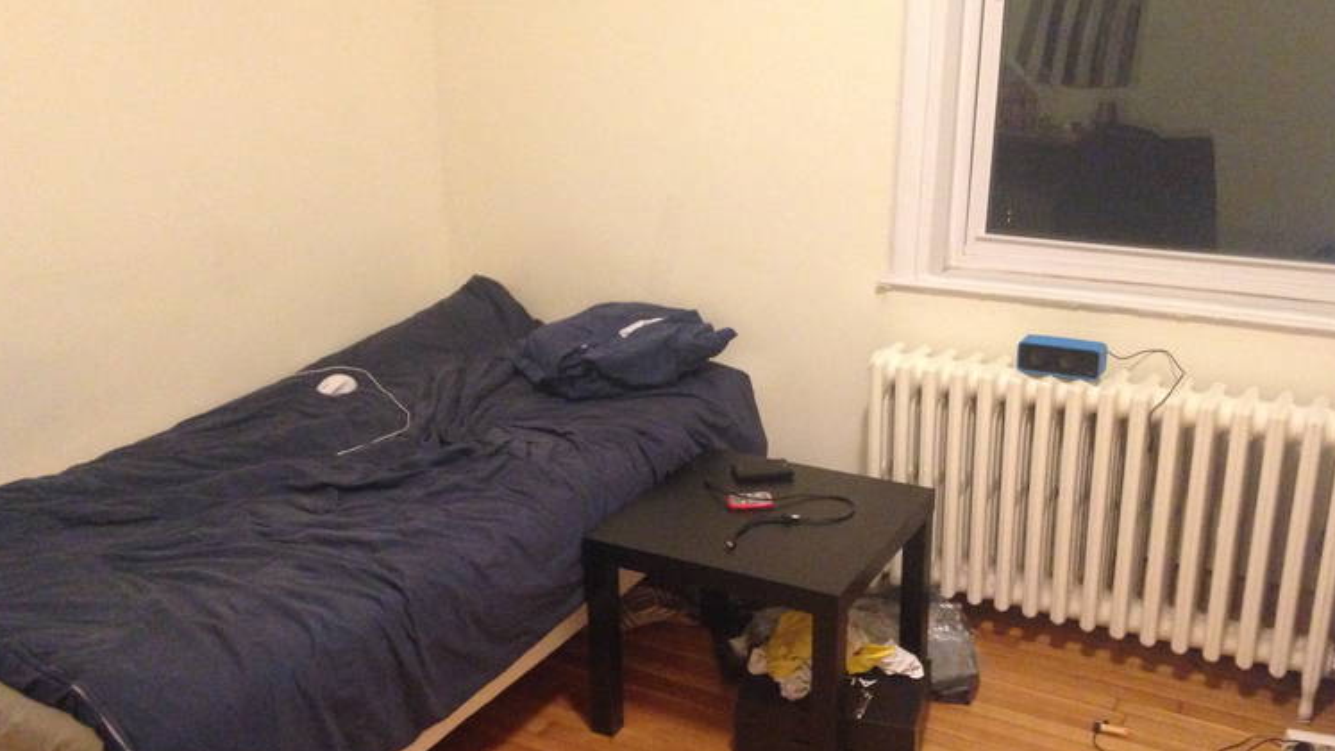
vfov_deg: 31.2
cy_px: 399
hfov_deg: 52.8
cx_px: 686
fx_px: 1345
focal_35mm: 38
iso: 500
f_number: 2.4
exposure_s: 1/15
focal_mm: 4.12
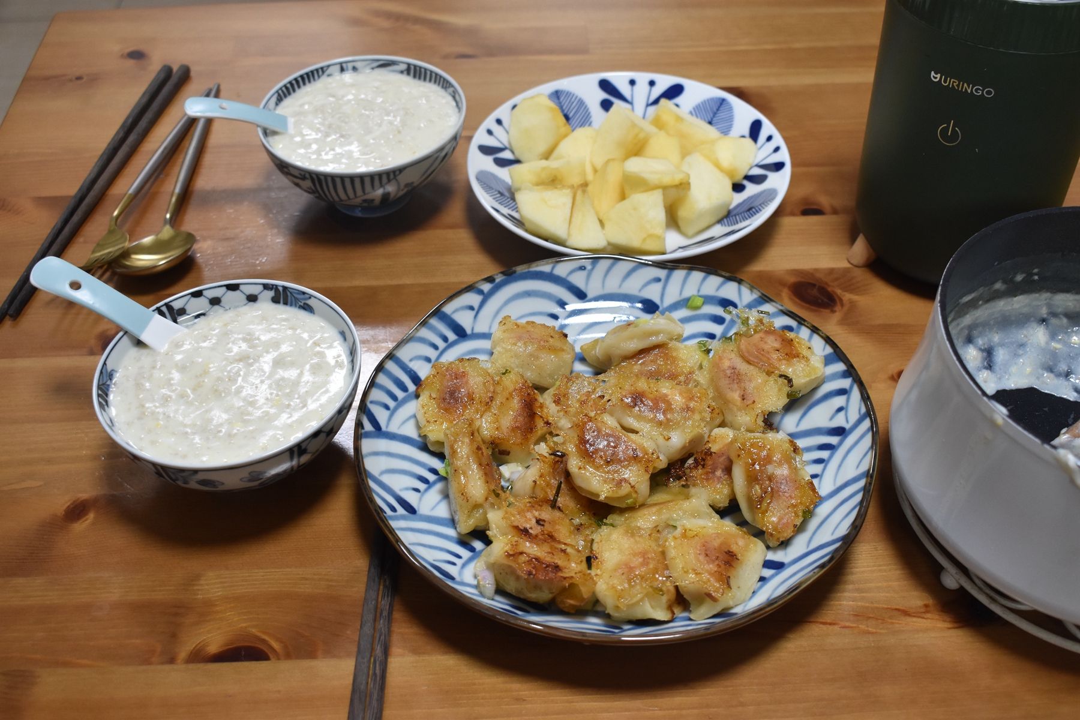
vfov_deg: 33.0
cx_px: 540
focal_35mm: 40
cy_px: 360
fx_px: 1215
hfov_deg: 47.9
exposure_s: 1/40
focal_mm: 27
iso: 1250
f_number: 5
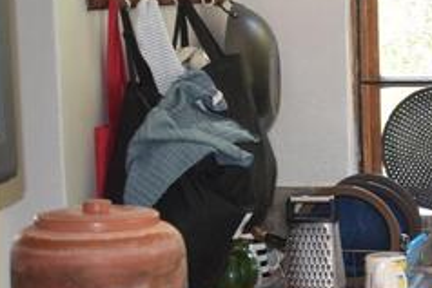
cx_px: 603
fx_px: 1573
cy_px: 267
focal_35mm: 131
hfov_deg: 14.8
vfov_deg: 10.4
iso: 800
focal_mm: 26
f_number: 4.5
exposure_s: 1/100
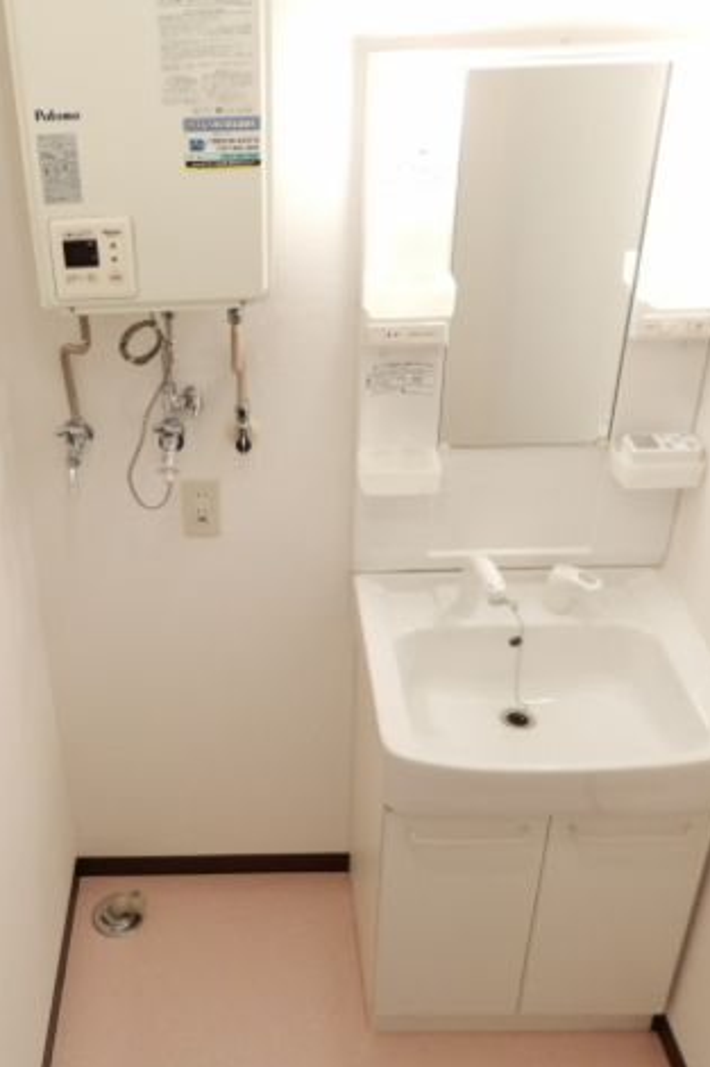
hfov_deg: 38.3
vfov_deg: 55.8
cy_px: 524
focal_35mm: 34
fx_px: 1006
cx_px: 215
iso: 280
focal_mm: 4.3
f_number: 3.4
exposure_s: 1/30
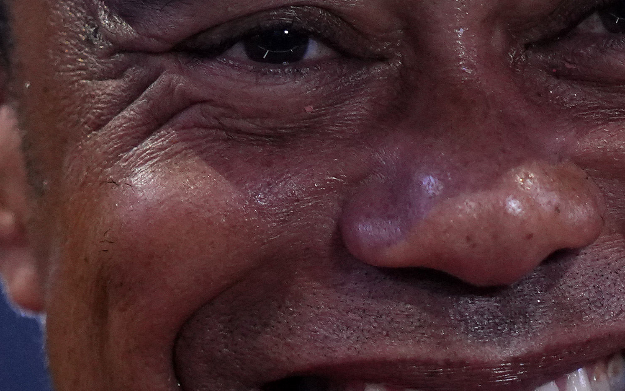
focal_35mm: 2300
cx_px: 179
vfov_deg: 0.6
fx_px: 39175
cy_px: 66
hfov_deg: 0.9
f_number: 2.8
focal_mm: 400
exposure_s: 1/500
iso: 2500
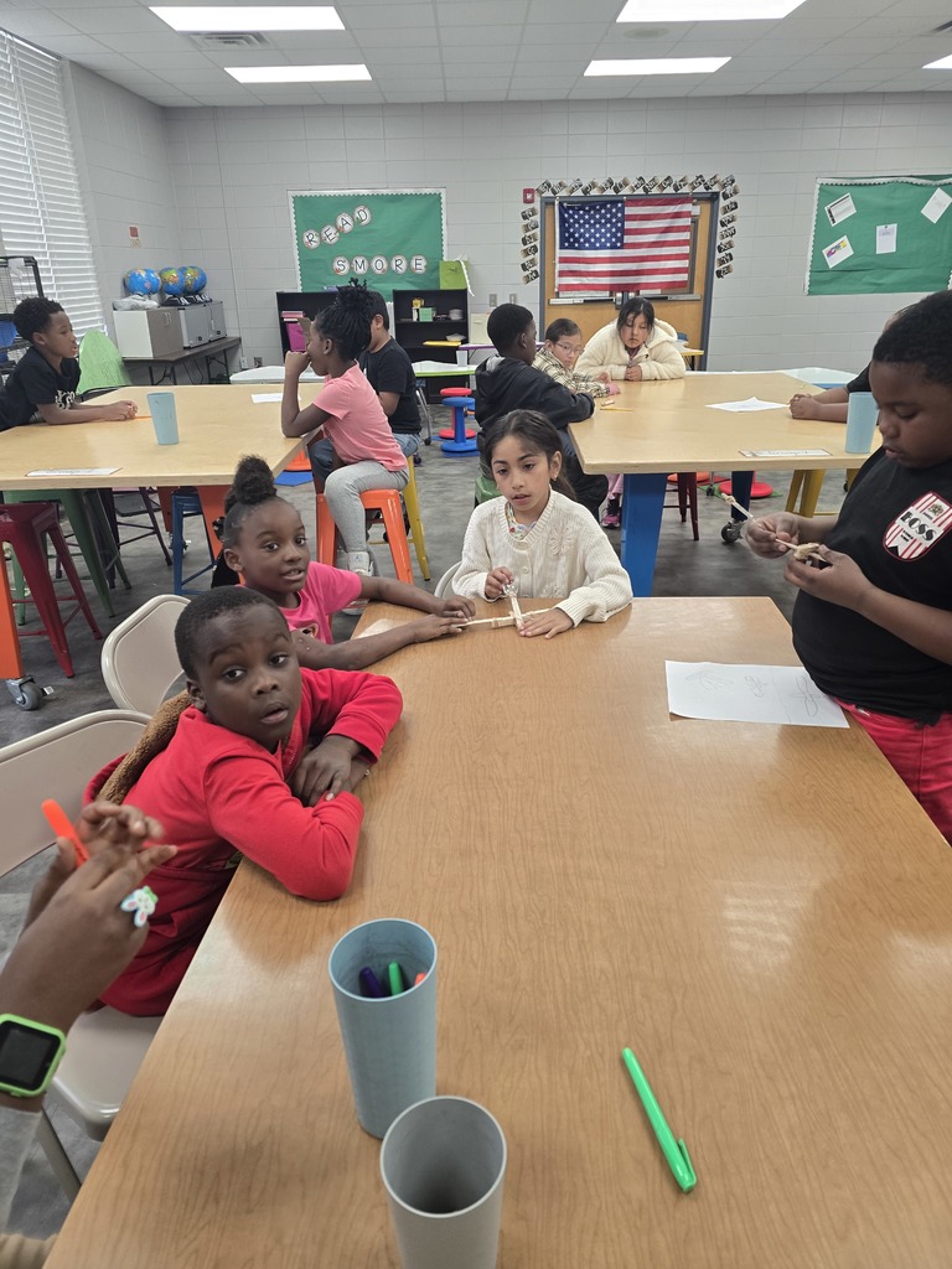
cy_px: 634
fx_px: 843
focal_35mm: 23
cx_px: 476
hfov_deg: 58.9
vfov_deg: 73.9
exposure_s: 1/120
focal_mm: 6.3
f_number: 1.7
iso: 125
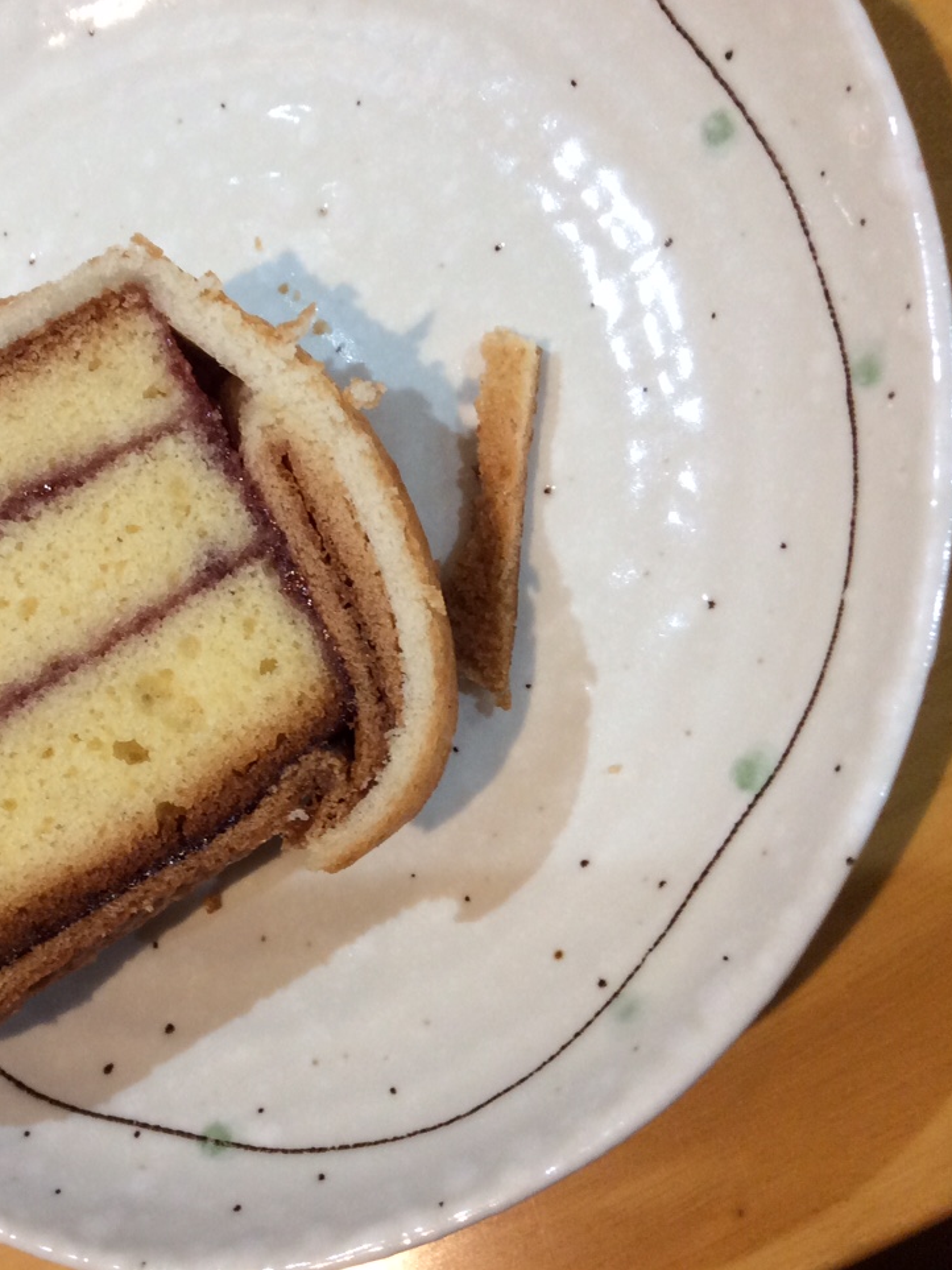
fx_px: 1577
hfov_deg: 32.4
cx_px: 156
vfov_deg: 43.9
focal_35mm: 43
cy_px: 633
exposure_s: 1/24
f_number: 2.4
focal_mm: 3.3
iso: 64
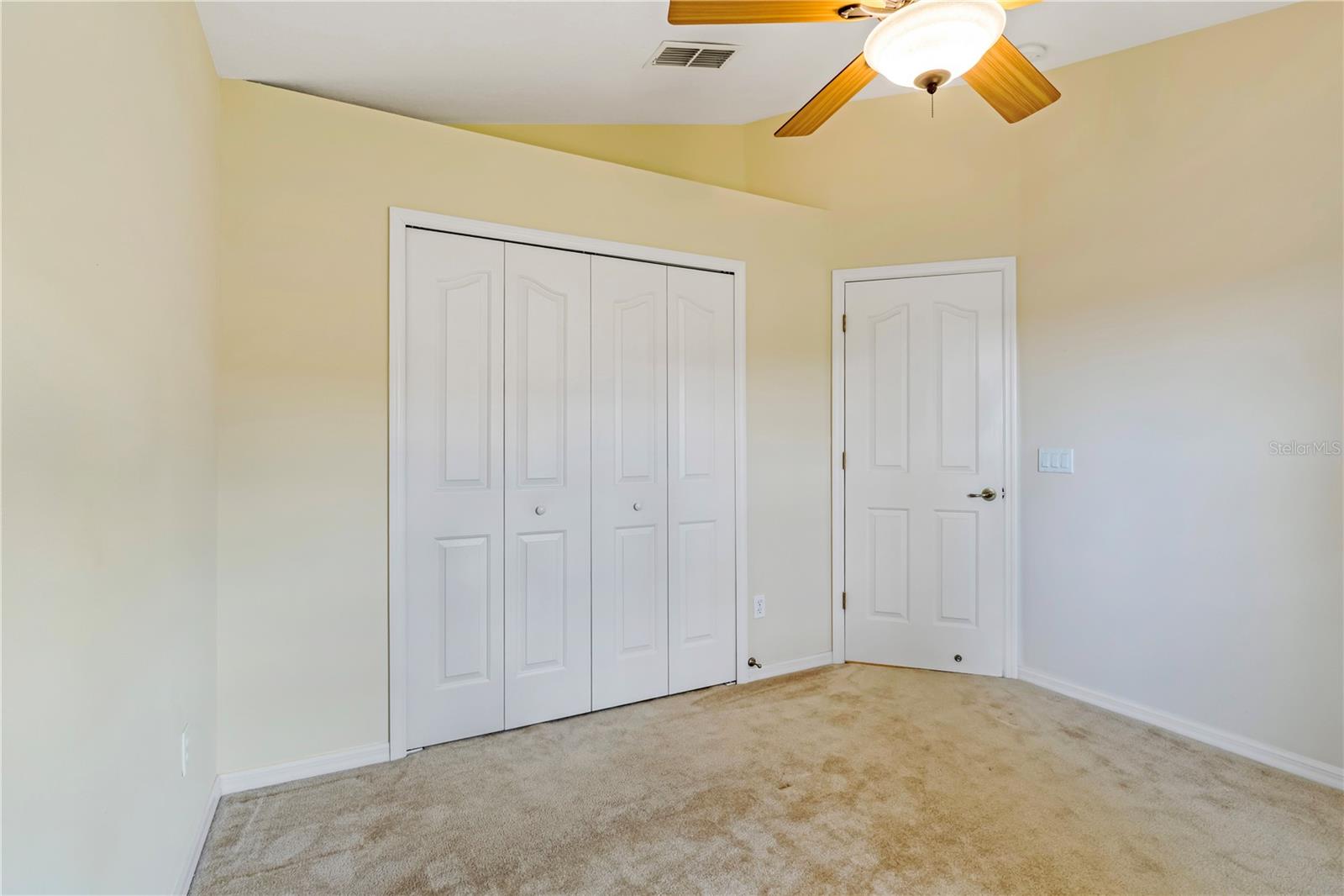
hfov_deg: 95.0
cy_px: 448
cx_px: 672
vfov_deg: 72.0
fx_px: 616
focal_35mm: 16
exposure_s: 1/200
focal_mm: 11
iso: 250
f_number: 7.1
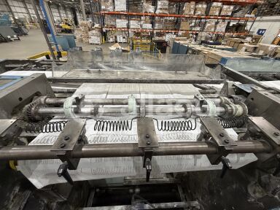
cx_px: 140
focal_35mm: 14
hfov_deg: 102.1
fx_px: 113
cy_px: 105
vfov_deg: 85.7
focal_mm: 2.22
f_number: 2.2
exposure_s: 1/100
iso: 320
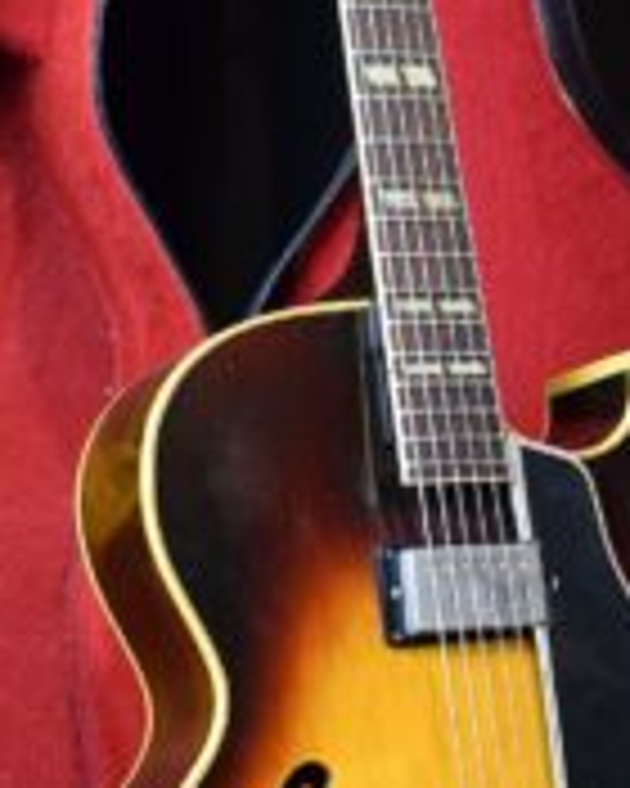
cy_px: 432
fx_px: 2641
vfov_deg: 17.0
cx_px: 360
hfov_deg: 13.6
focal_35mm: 113
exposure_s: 1/60
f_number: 4.2
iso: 3200
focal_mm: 29
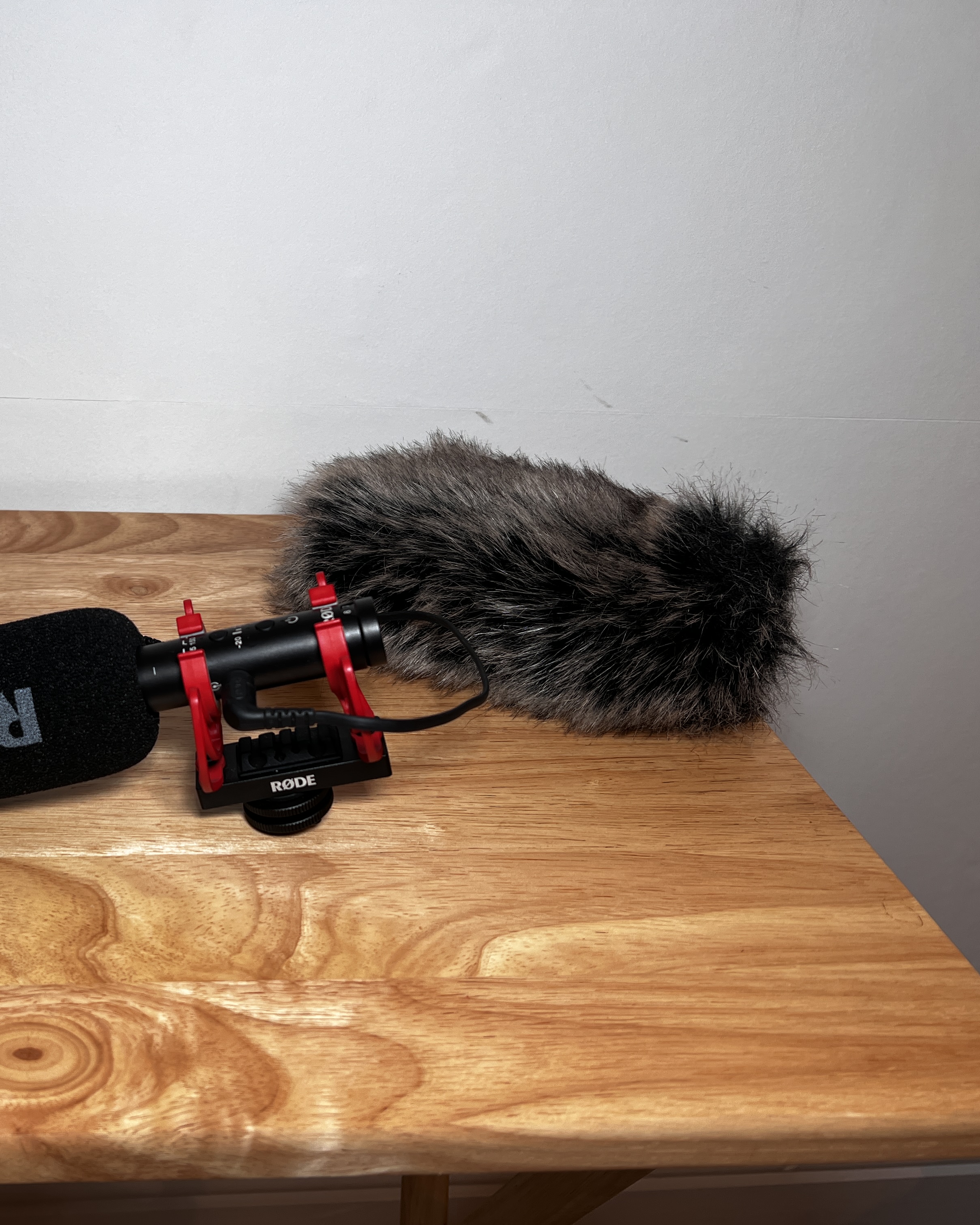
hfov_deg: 41.1
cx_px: 168
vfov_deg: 52.8
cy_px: 613
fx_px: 1233
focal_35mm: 34
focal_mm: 5.7
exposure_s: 1/100
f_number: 1.5
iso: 50
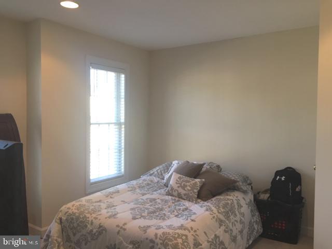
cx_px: 166
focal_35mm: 29
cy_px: 124
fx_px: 278
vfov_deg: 48.2
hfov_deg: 61.7
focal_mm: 4.15
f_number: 2.2
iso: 40
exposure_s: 1/40
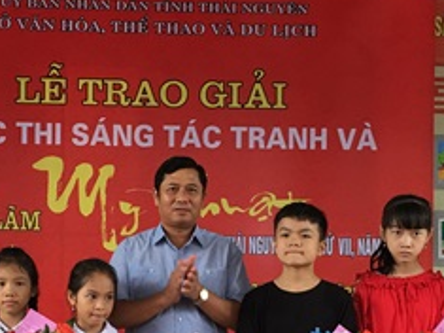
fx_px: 1013
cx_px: 170
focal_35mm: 79
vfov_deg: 18.3
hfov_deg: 24.7
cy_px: 305
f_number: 2.2
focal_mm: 4.15
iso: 50
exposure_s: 1/33
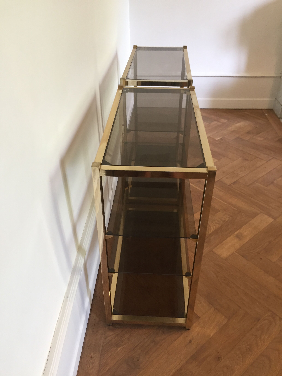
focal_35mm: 29
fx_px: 315
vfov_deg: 61.7
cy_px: 188
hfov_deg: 48.2
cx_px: 141
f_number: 2.2
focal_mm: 4.15
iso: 160
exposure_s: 1/33
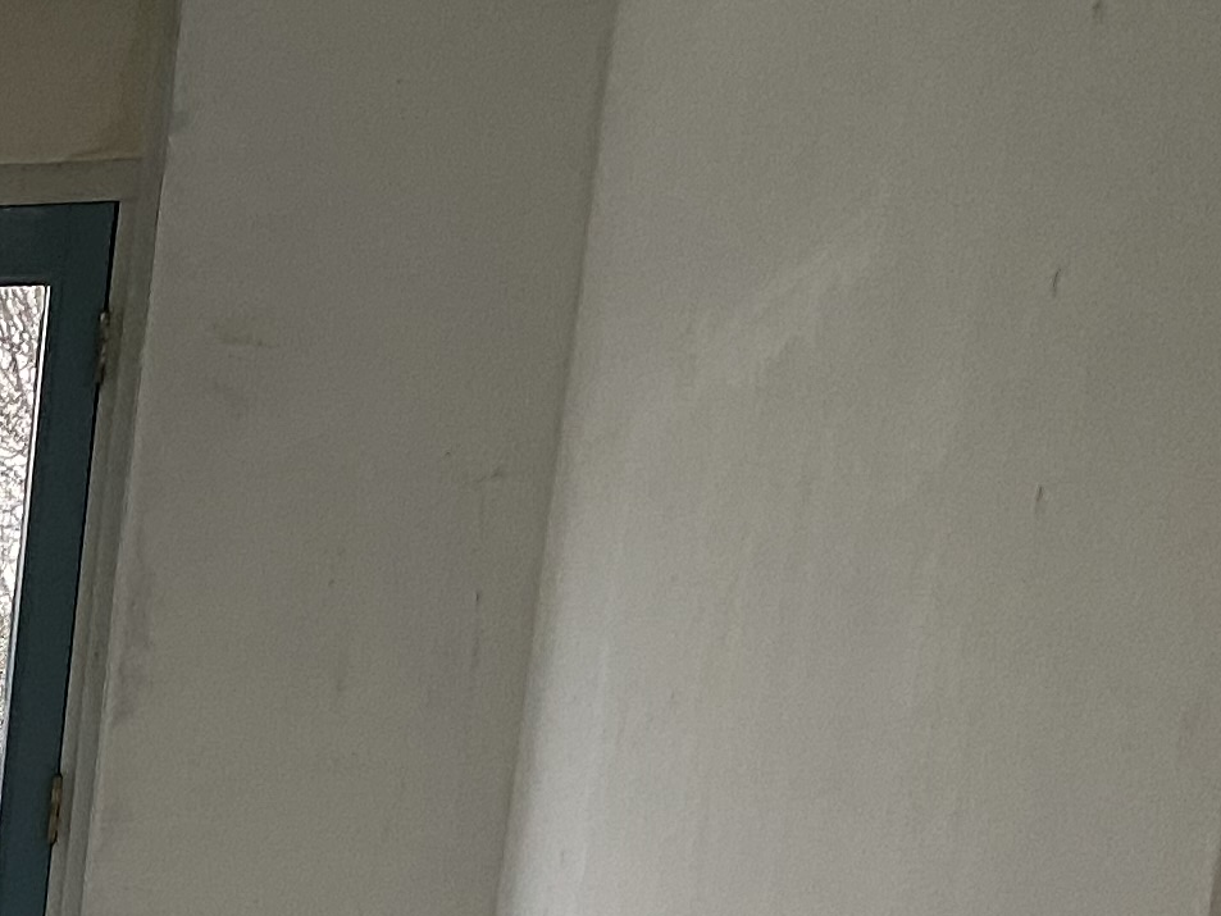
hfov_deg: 14.5
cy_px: 1886
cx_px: -1281
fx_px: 3880
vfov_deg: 11.9
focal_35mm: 110
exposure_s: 1/86
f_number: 1.8
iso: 125
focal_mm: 4.25
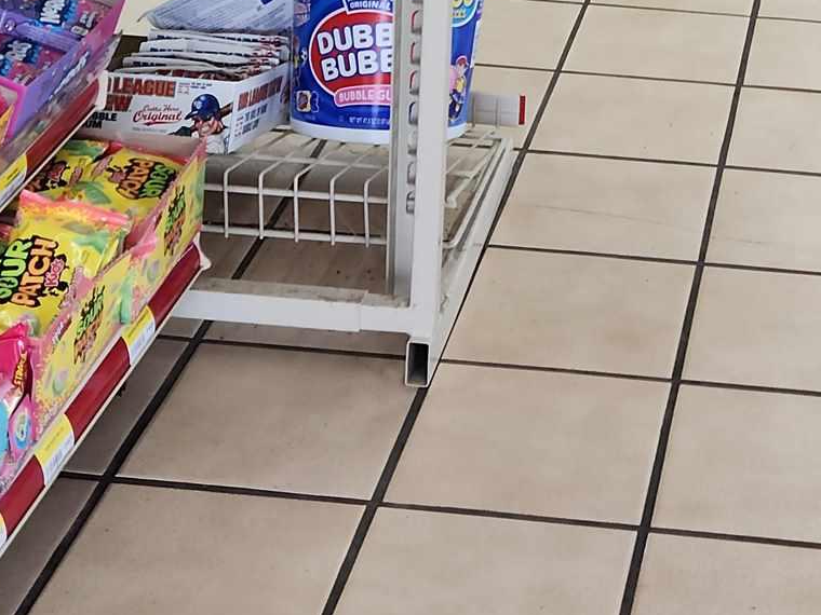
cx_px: 778
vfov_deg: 14.2
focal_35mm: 93
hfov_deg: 20.5
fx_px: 2206
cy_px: -466
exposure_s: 1/60
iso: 25
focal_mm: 5.4
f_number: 1.8
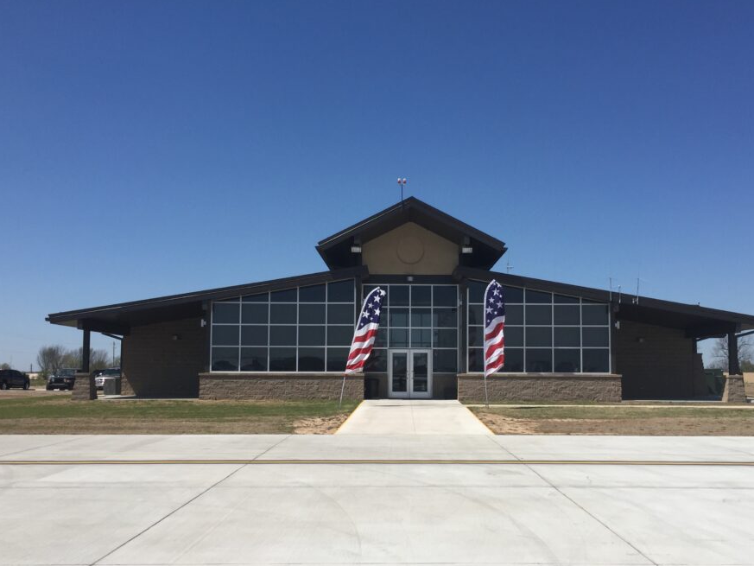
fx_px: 741
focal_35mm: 34
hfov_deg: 53.9
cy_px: 327
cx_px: 410
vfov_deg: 41.7
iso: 32
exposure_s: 1/3597
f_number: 2.2
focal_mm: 4.15
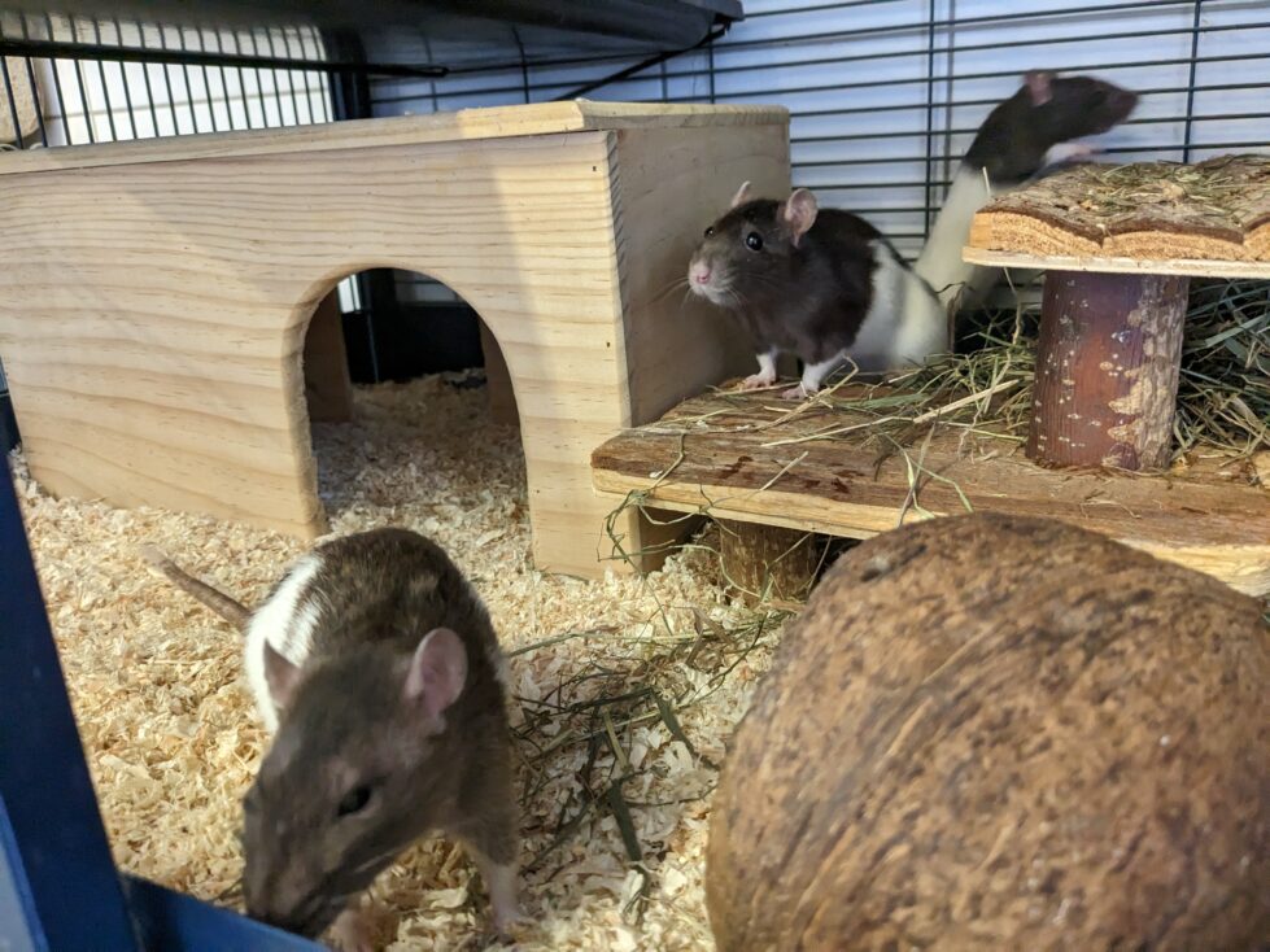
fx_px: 990
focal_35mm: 27
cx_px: 635
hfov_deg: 65.3
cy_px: 476
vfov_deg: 51.3
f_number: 1.73
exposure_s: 1/99.9
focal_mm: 4.38
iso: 901
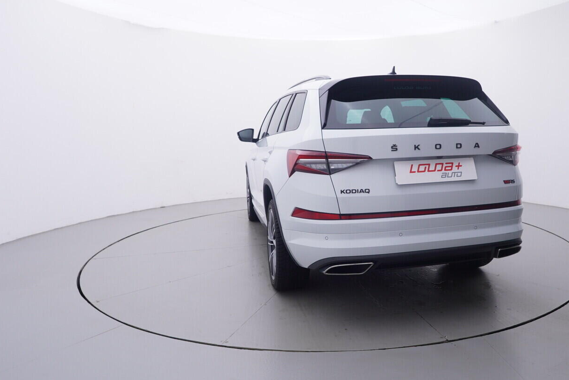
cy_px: 183
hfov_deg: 67.6
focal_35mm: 27
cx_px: 334
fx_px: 421
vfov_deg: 48.6
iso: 200
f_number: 5
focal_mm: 15
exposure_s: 1/80
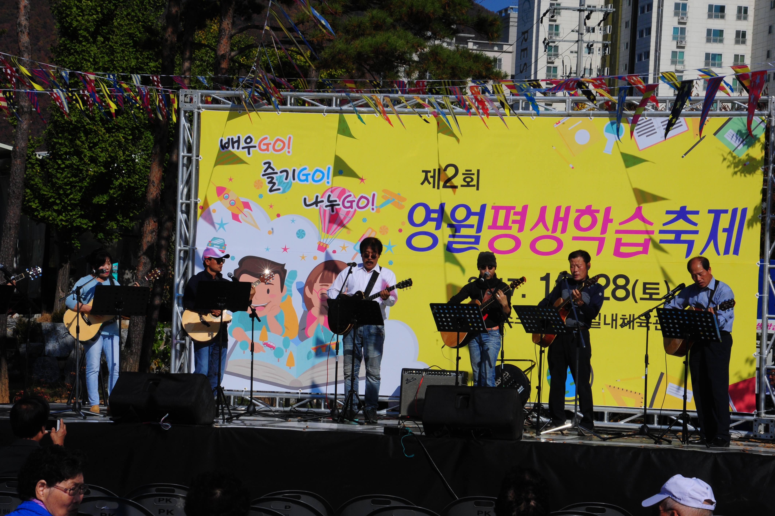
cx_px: 388
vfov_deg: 12.4
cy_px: 258
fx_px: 2367
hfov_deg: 18.6
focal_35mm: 110
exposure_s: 1/640
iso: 1000
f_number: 25
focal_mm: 110
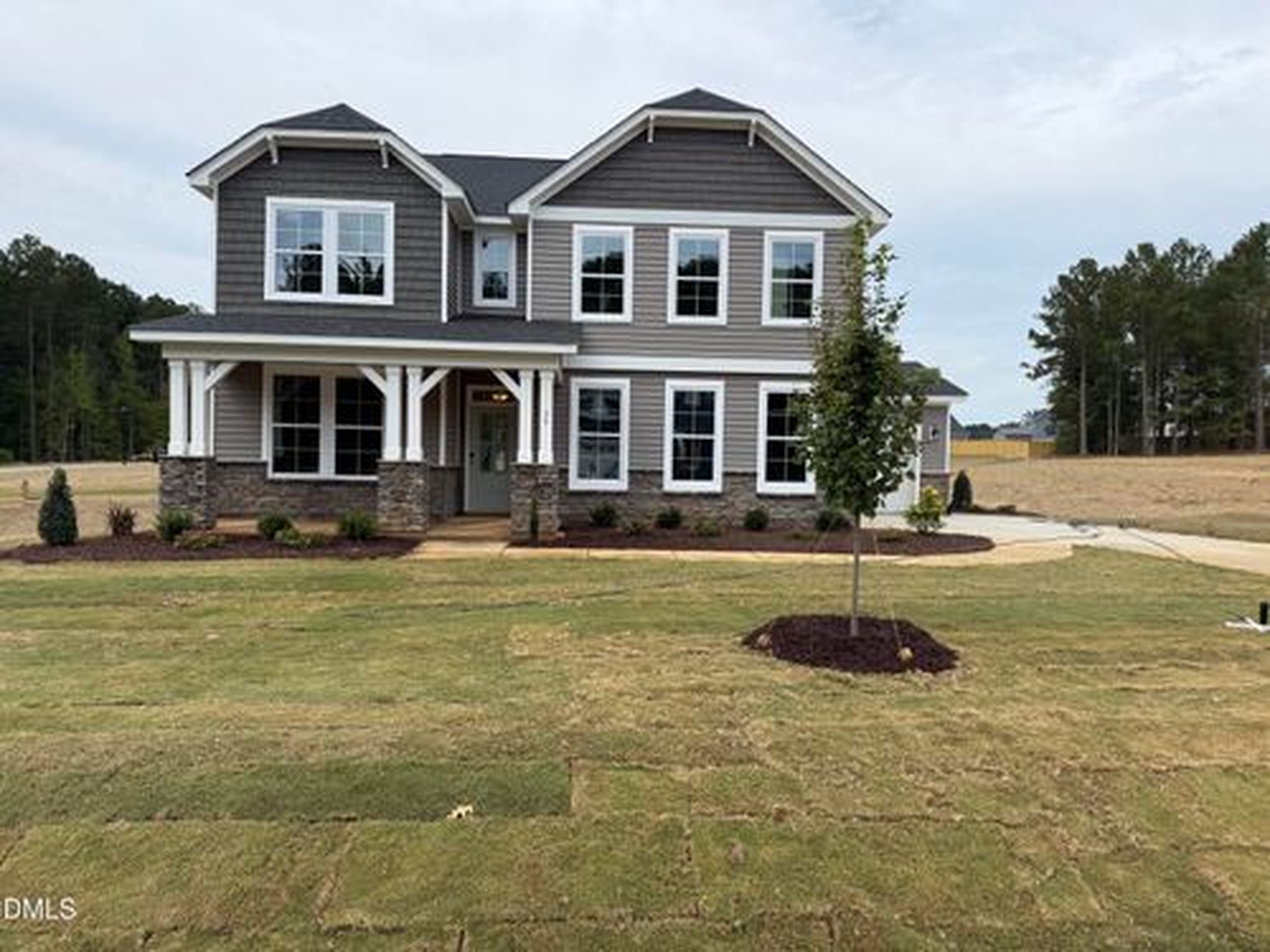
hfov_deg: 71.6
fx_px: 881
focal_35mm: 24
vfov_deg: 56.8
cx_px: 635
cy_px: 476
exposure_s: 1/3425
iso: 80
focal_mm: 6.76
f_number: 1.78
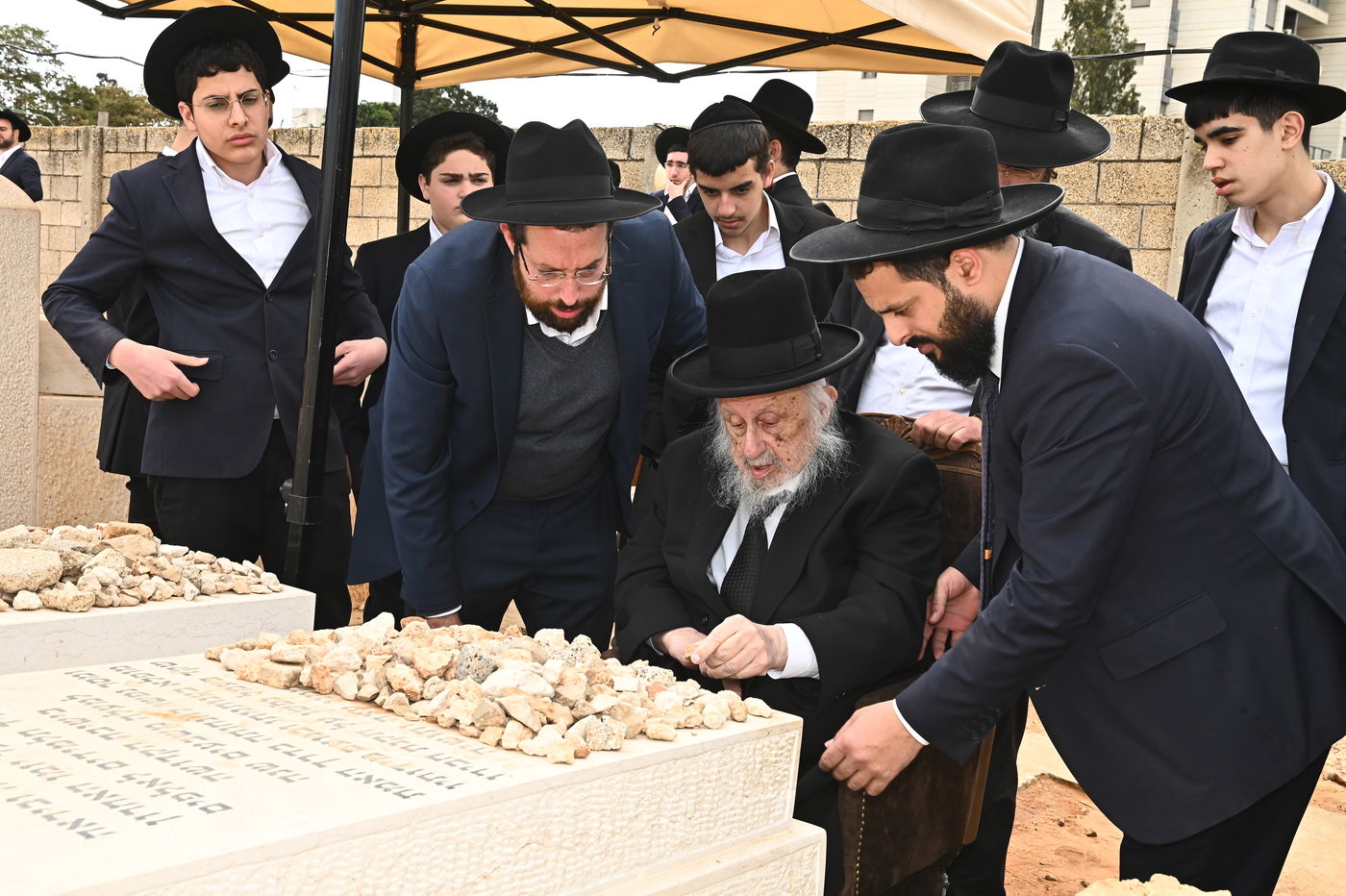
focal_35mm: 40
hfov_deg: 48.5
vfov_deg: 33.4
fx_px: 1495
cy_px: 448
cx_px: 673
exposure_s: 1/200
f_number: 13
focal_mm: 40
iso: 500
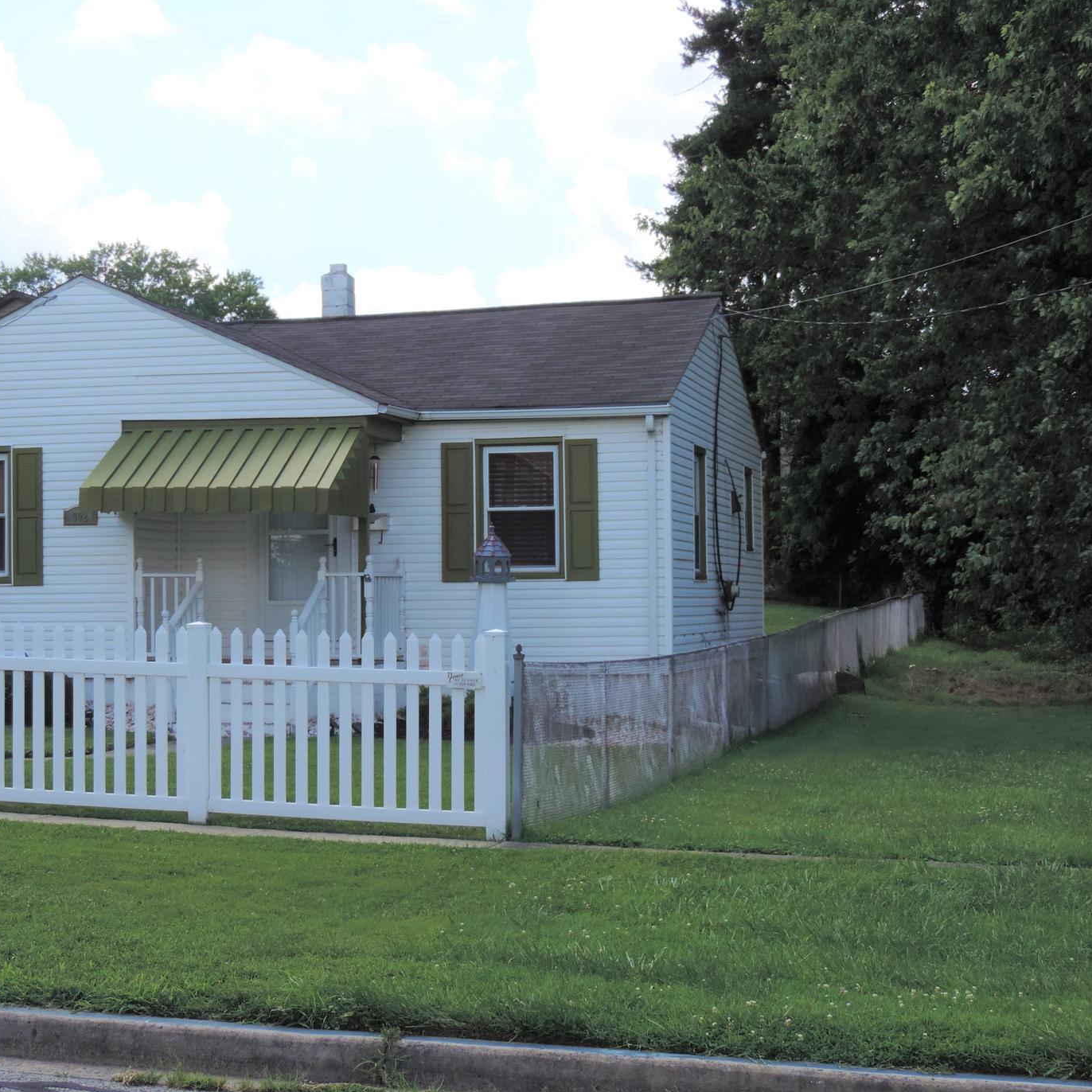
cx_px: 400
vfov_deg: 27.7
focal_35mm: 62
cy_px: 495
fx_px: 2213
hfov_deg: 27.6
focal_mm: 8.3
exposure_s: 1/640
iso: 80
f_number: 3.5
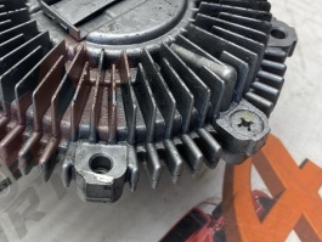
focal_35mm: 49
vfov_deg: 29.6
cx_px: 115
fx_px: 456
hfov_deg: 38.6
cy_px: 93
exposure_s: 1/100
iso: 32
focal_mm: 4.25
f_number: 1.8
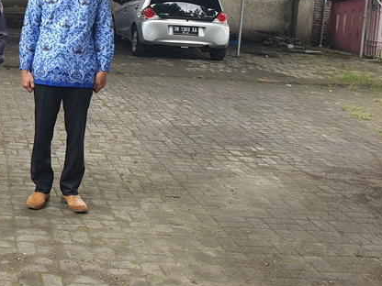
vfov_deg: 22.4
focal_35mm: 64
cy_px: 26
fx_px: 706
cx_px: -10
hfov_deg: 28.2
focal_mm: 4.3
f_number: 2.4
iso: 50
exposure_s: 1/50
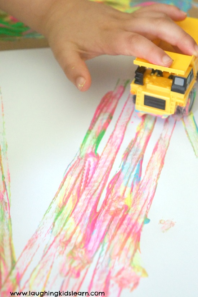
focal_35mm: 82
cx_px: 99
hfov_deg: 16.5
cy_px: 148
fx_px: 681
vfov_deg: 24.6
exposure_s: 1/50
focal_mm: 55
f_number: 5.6
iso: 1600
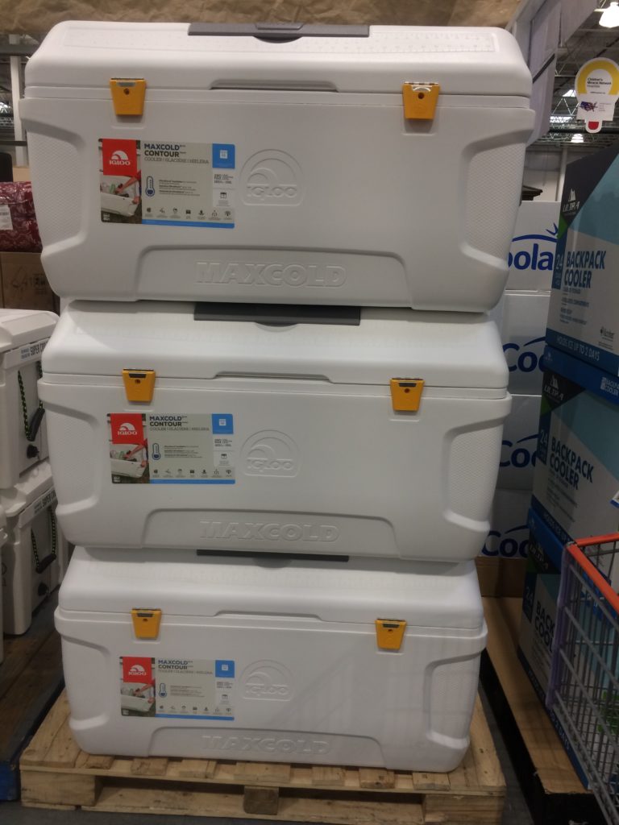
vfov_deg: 61.7
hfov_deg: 48.2
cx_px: 310
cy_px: 412
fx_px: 691
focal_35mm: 29
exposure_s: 1/33
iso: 40
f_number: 2.2
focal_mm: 4.15
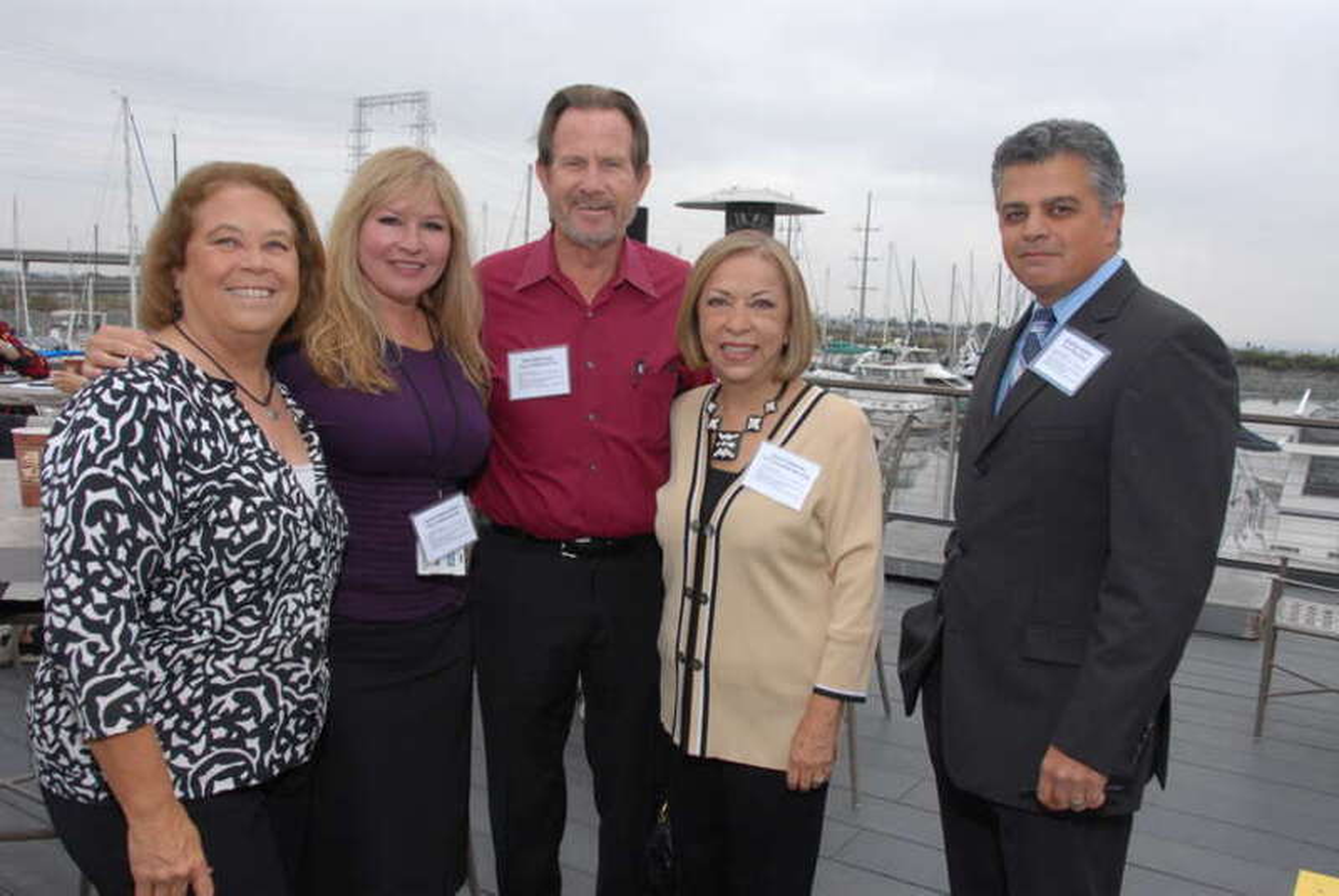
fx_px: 1117
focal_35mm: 30
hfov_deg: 61.9
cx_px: 670
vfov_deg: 43.7
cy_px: 448
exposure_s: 1/200
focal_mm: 20
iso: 400
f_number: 7.1
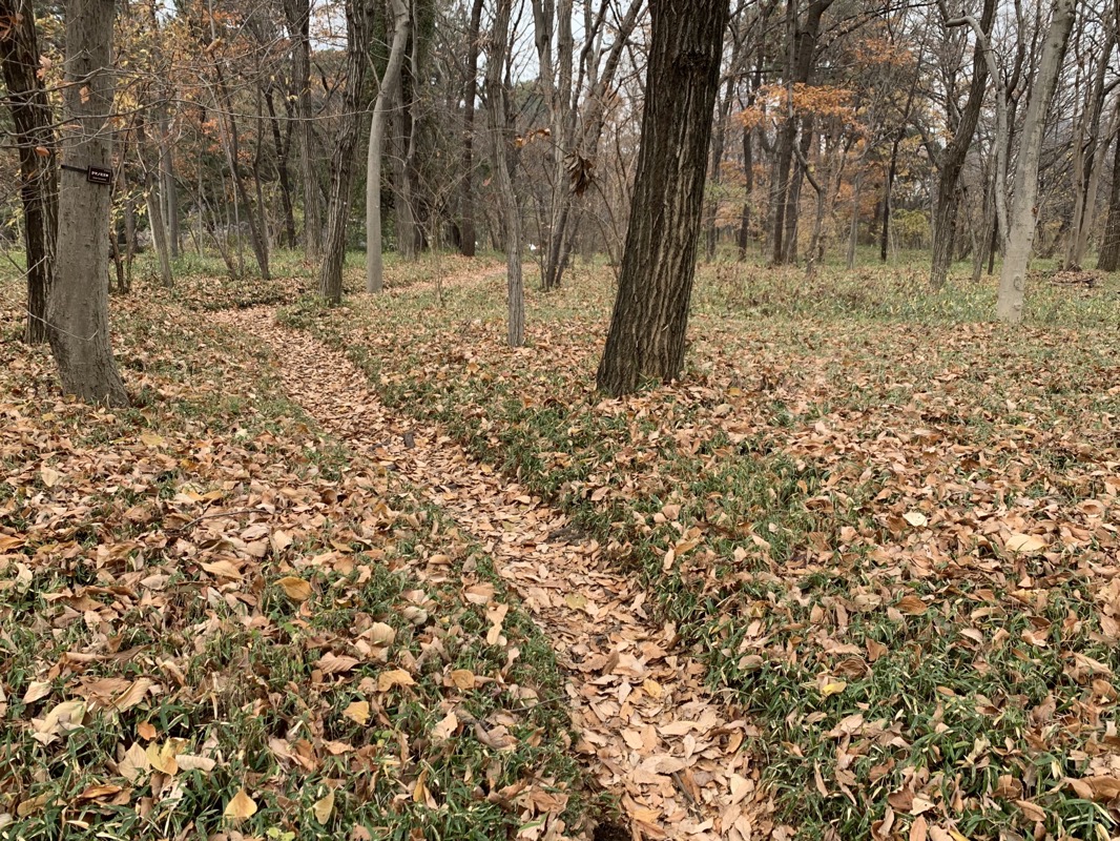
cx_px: 560
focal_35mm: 26
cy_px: 420
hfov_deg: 67.3
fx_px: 841
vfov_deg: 53.1
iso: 25
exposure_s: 1/273
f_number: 1.8
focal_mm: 4.25
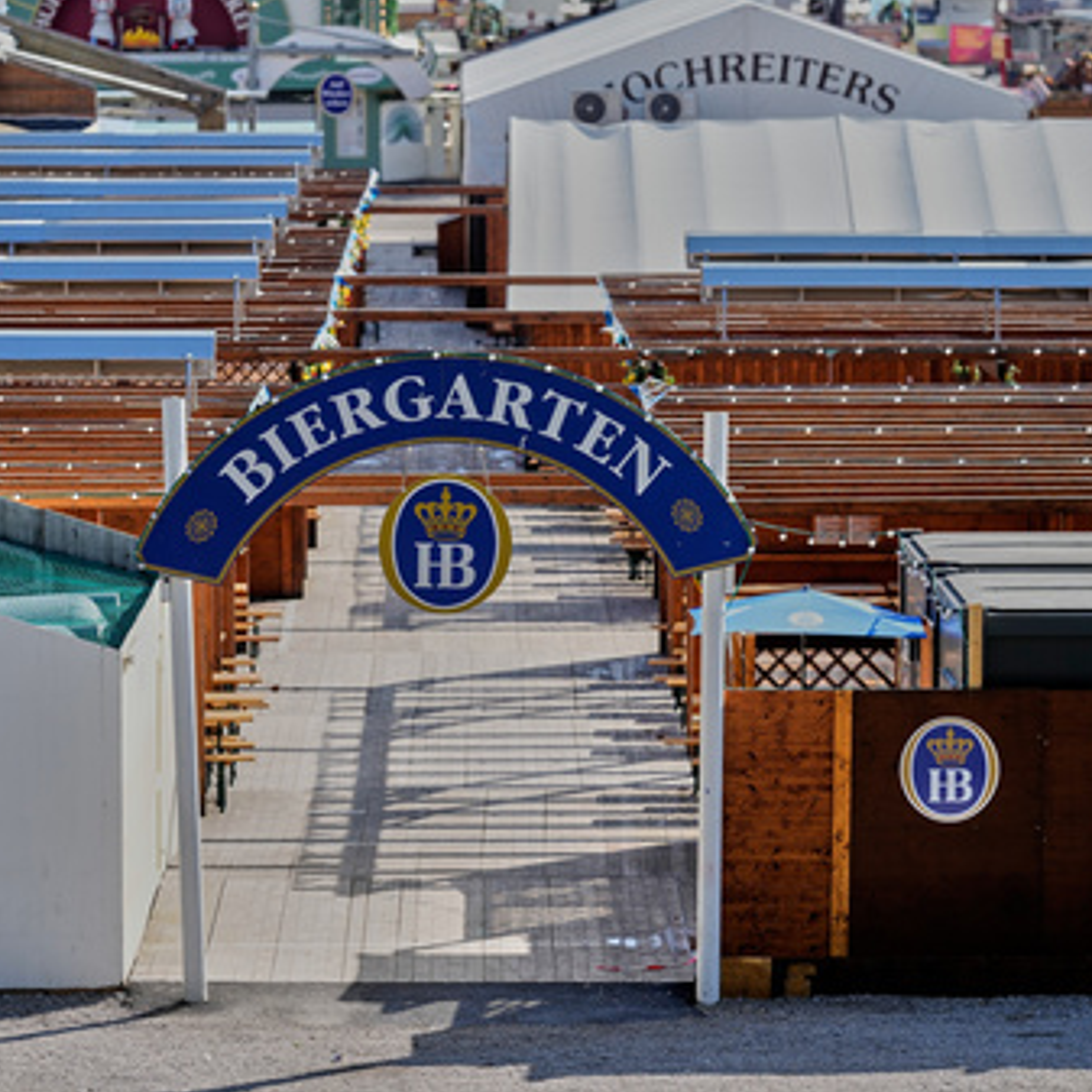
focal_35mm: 174
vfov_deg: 10.0
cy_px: 543
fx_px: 6210
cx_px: 616
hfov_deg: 10.0
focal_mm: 135
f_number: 2.8
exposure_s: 1/2500
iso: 250
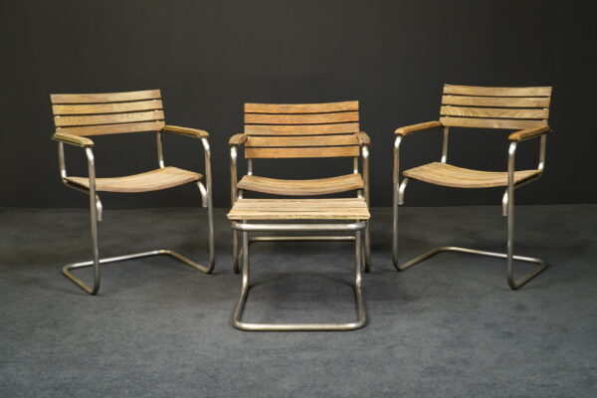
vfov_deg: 29.2
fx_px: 763
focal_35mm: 46
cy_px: 199
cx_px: 298
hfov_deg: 42.7
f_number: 7.1
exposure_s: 1/100
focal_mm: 46
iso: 5000
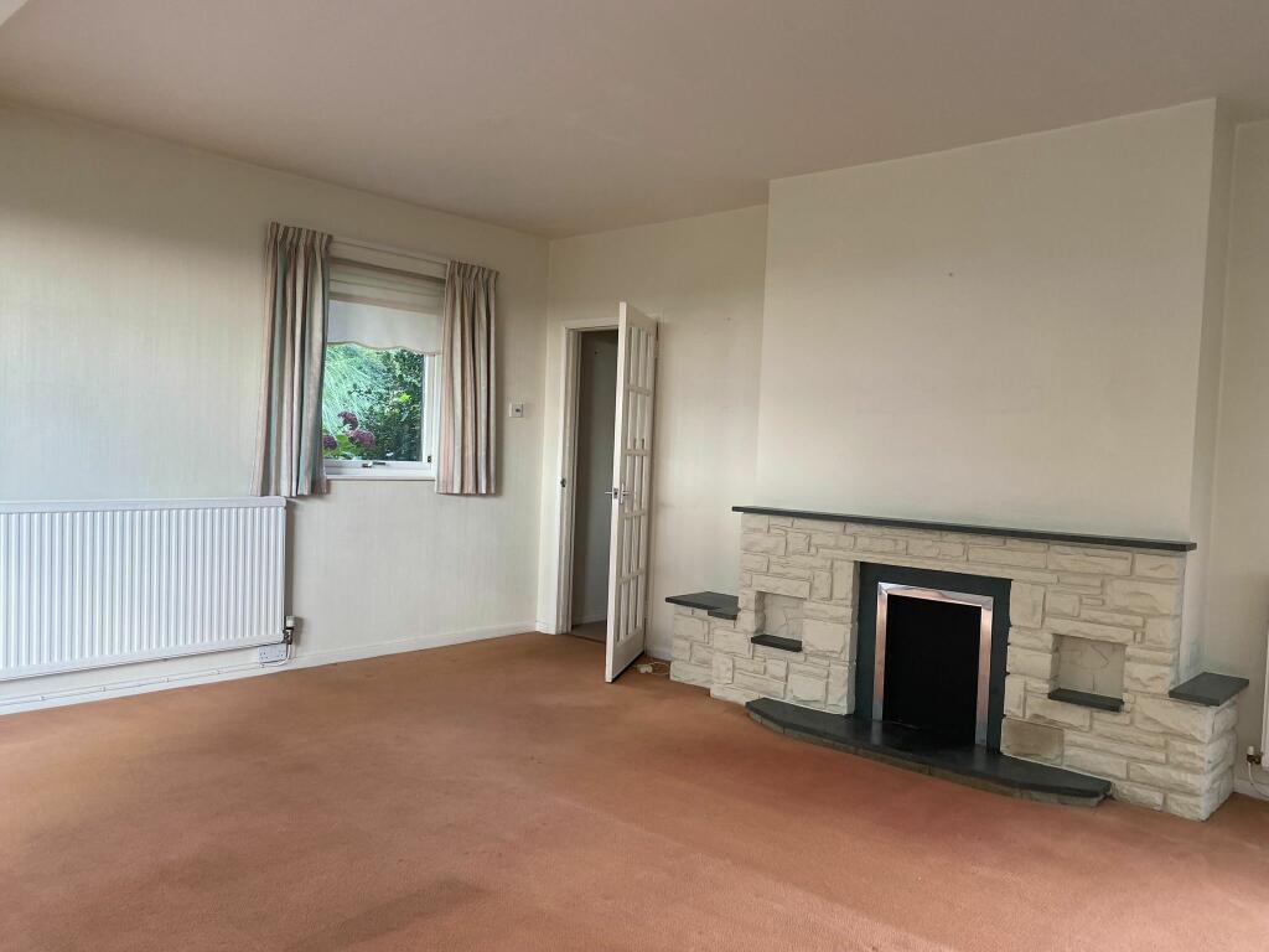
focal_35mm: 26
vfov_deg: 53.1
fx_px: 953
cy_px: 476
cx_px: 634
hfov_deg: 67.3
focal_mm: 4.25
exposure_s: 1/121
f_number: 1.8
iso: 100
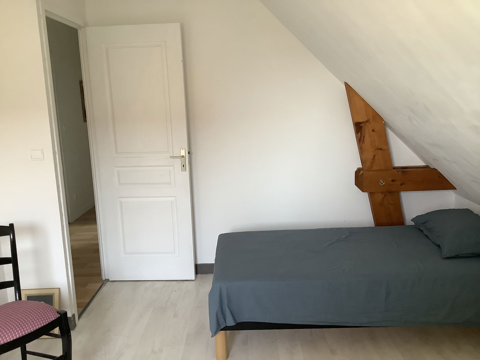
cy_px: 180
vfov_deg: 45.4
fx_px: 430
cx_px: 240
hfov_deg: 58.4
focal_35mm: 31
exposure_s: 1/60
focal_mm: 3.3
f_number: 2.4
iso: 160
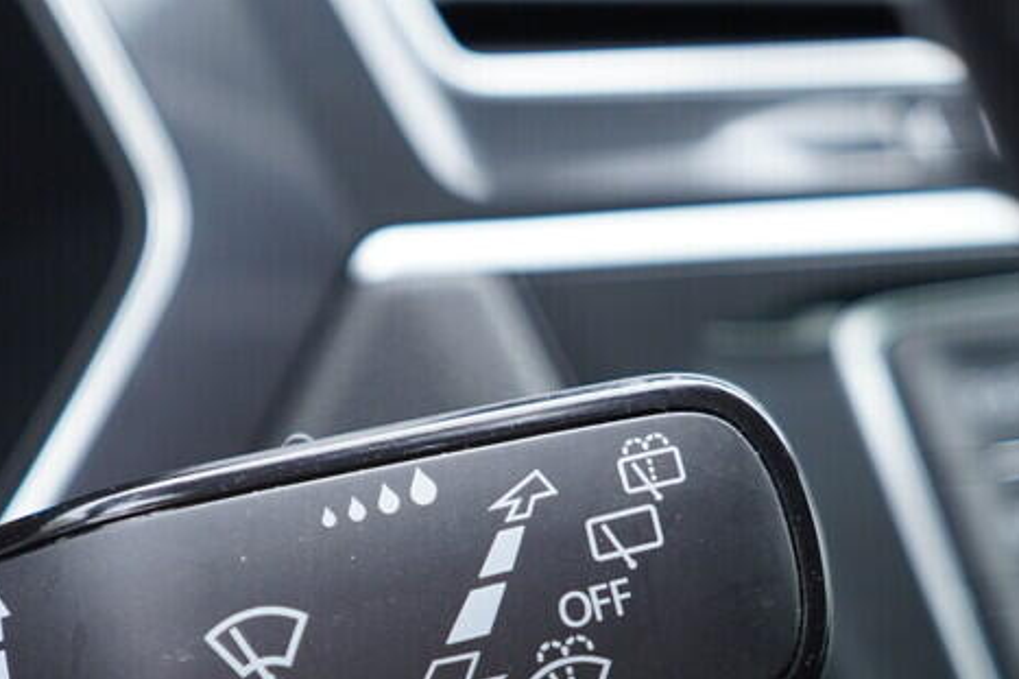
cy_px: 621
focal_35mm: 79
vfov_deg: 17.0
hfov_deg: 25.5
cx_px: 334
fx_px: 2235
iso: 320
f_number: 2.8
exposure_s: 1/40
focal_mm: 24
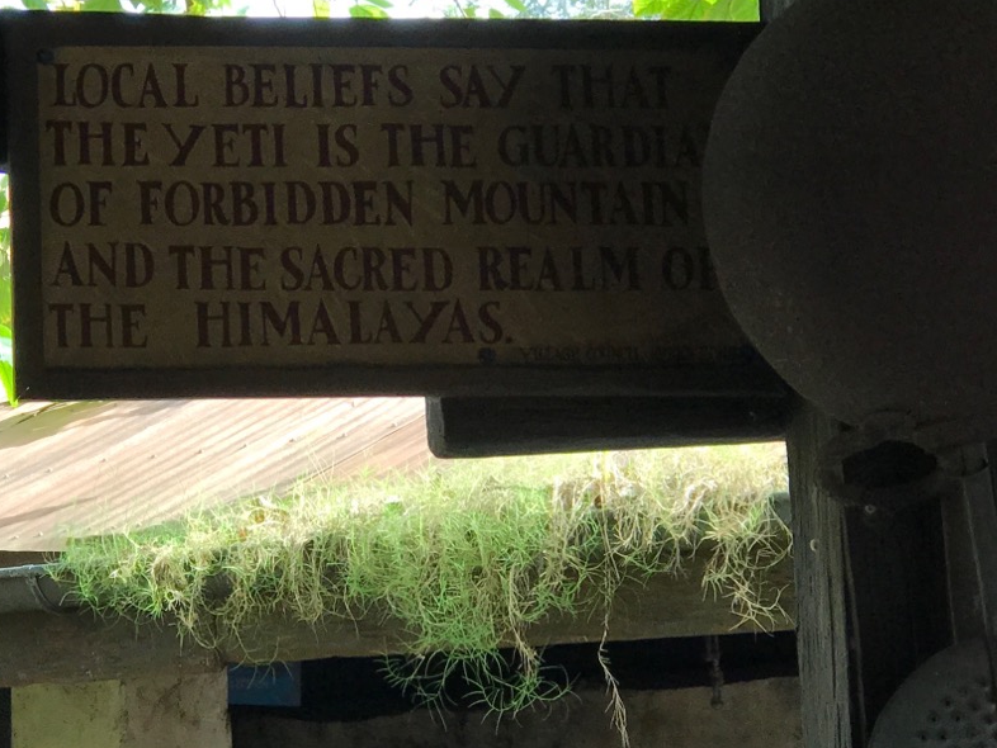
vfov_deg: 10.2
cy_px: 412
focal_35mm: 145
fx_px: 4178
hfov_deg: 13.6
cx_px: 317
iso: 32
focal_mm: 6.6
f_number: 2.8
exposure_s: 1/120
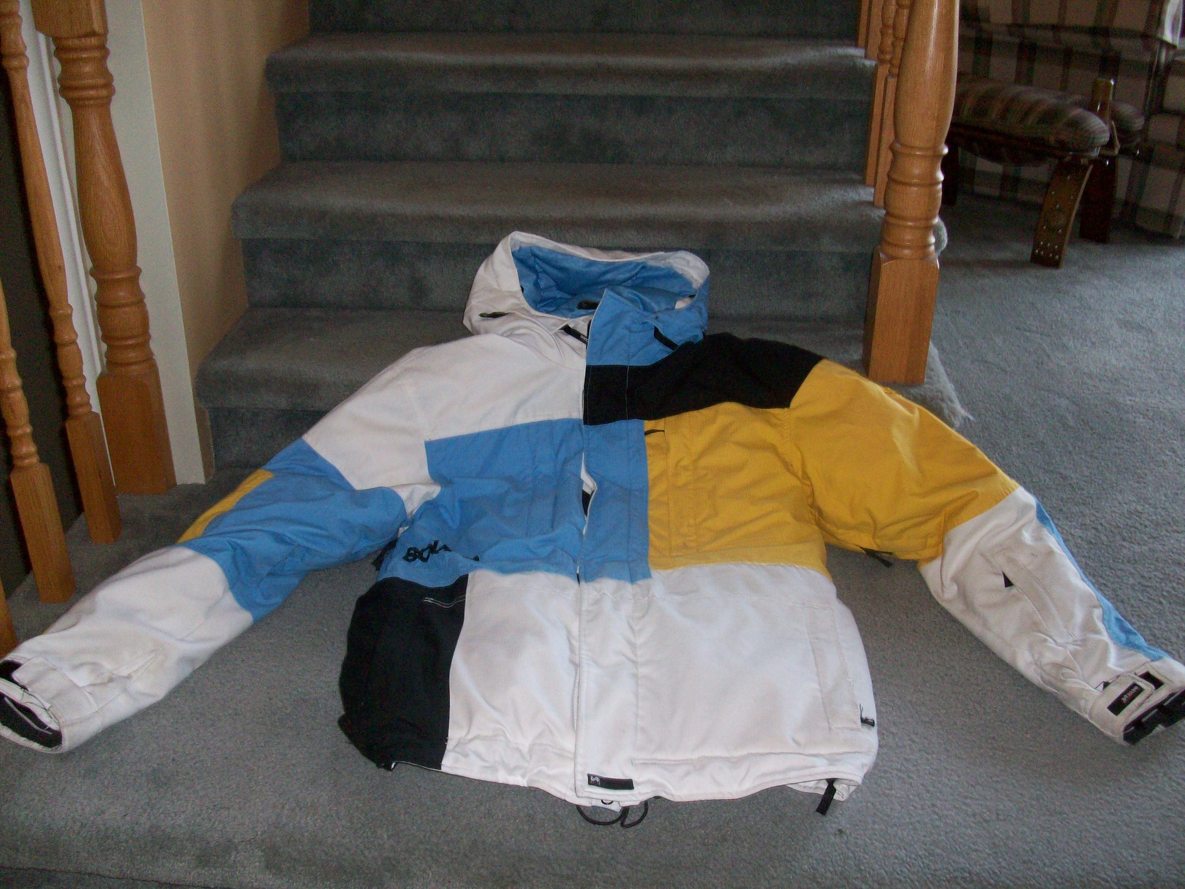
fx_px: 1164
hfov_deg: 54.0
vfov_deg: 41.8
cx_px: 592
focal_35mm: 34
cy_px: 444
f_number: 2.8
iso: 160
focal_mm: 5.7
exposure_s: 1/60
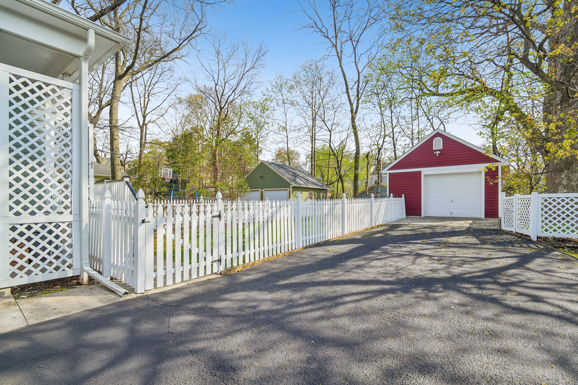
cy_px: 192
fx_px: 257
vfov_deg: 73.7
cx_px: 289
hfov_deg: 96.7
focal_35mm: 16
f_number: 8
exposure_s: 1/500
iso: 400
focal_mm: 16
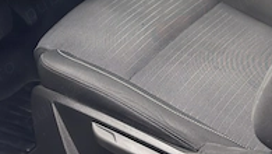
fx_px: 772
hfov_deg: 20.0
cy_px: -97
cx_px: 117
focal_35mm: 107
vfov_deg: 10.8
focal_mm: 6.86
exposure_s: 1/50
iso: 250
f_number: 1.78
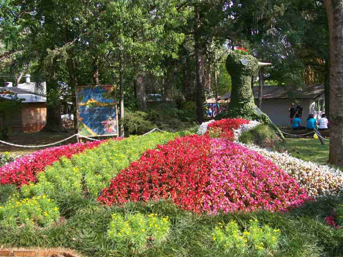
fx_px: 367
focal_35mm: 37
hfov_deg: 50.1
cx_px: 172
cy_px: 131
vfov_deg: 38.7
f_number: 2.7
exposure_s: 1/401
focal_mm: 6
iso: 80
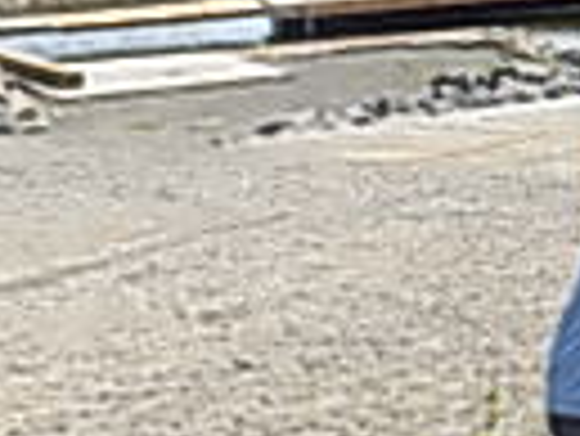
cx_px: 1425
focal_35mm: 114
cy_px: -45
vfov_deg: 12.8
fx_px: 1912
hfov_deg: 12.9
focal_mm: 4
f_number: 3.1
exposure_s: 1/640
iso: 80
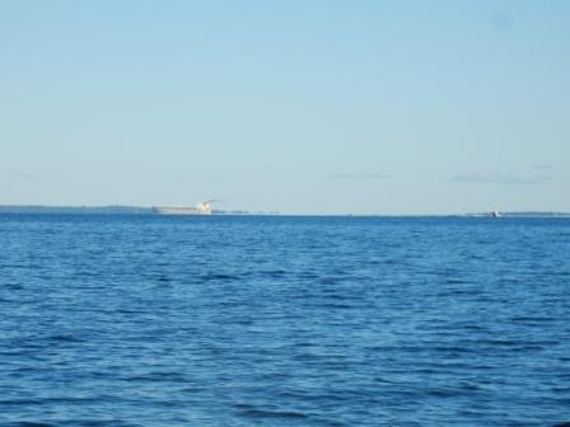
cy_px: 214
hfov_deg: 12.0
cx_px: 285
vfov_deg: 9.1
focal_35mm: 164
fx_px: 2700
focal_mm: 29.2
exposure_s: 1/500
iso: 125
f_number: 6
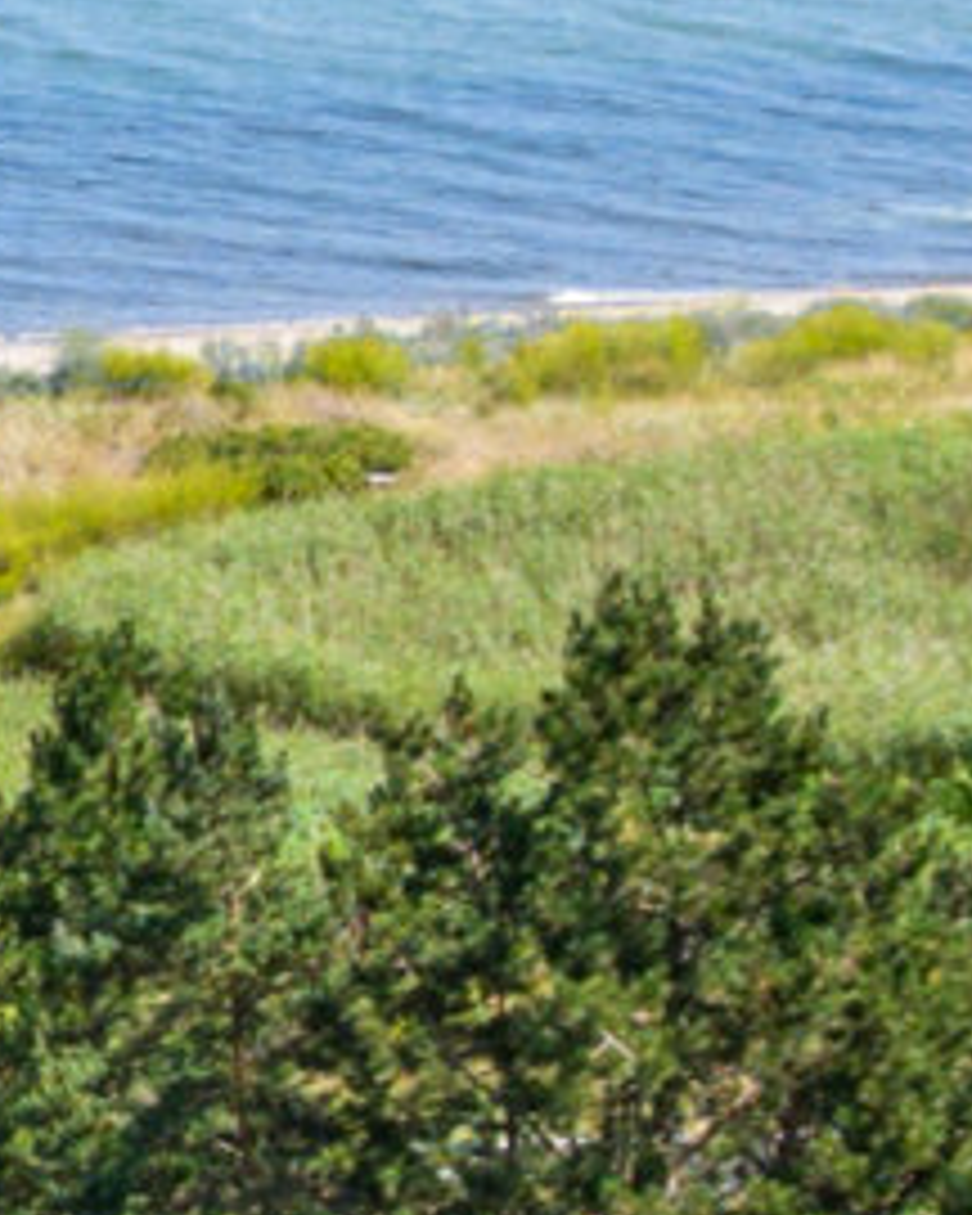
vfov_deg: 8.4
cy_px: 1354
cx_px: -662
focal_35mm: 229
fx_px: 8235
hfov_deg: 6.6
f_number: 2.8
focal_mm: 8.38
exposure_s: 1/2000
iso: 110
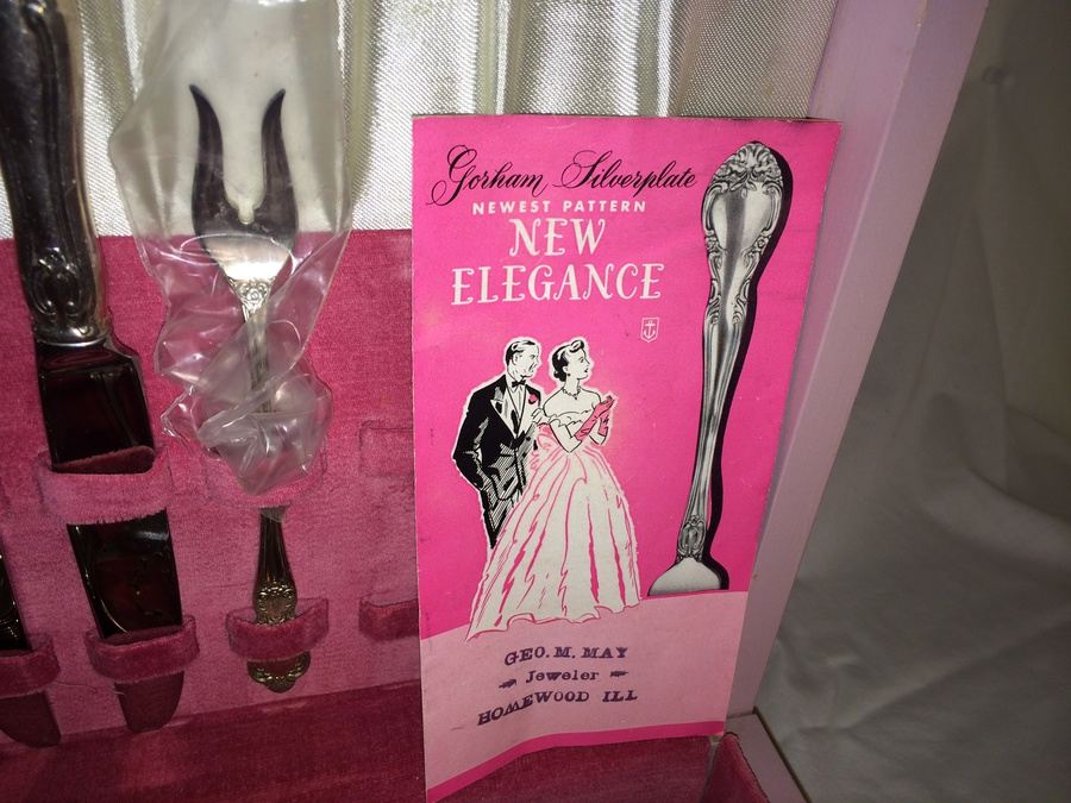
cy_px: 402
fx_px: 928
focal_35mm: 30
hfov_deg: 60.0
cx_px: 536
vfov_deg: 46.8
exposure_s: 1/140
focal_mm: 4.12
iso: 32
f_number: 2.2
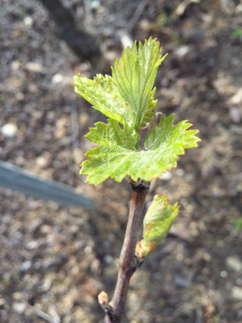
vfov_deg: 61.7
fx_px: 270
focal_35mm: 29
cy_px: 162
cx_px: 121
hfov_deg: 48.2
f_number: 2.2
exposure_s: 1/842
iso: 32
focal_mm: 4.15
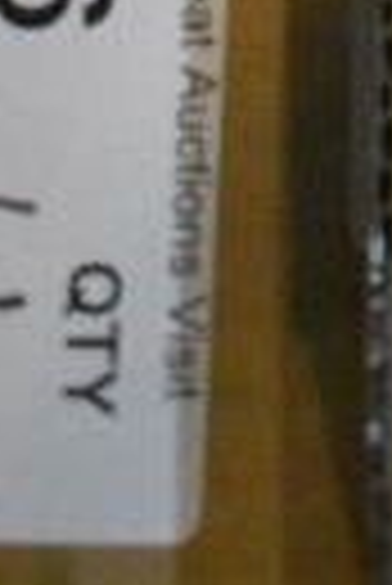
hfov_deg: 7.2
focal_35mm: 189
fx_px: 3079
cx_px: 541
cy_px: -1357
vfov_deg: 8.5
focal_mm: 18
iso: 7200
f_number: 3.5
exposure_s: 1/125
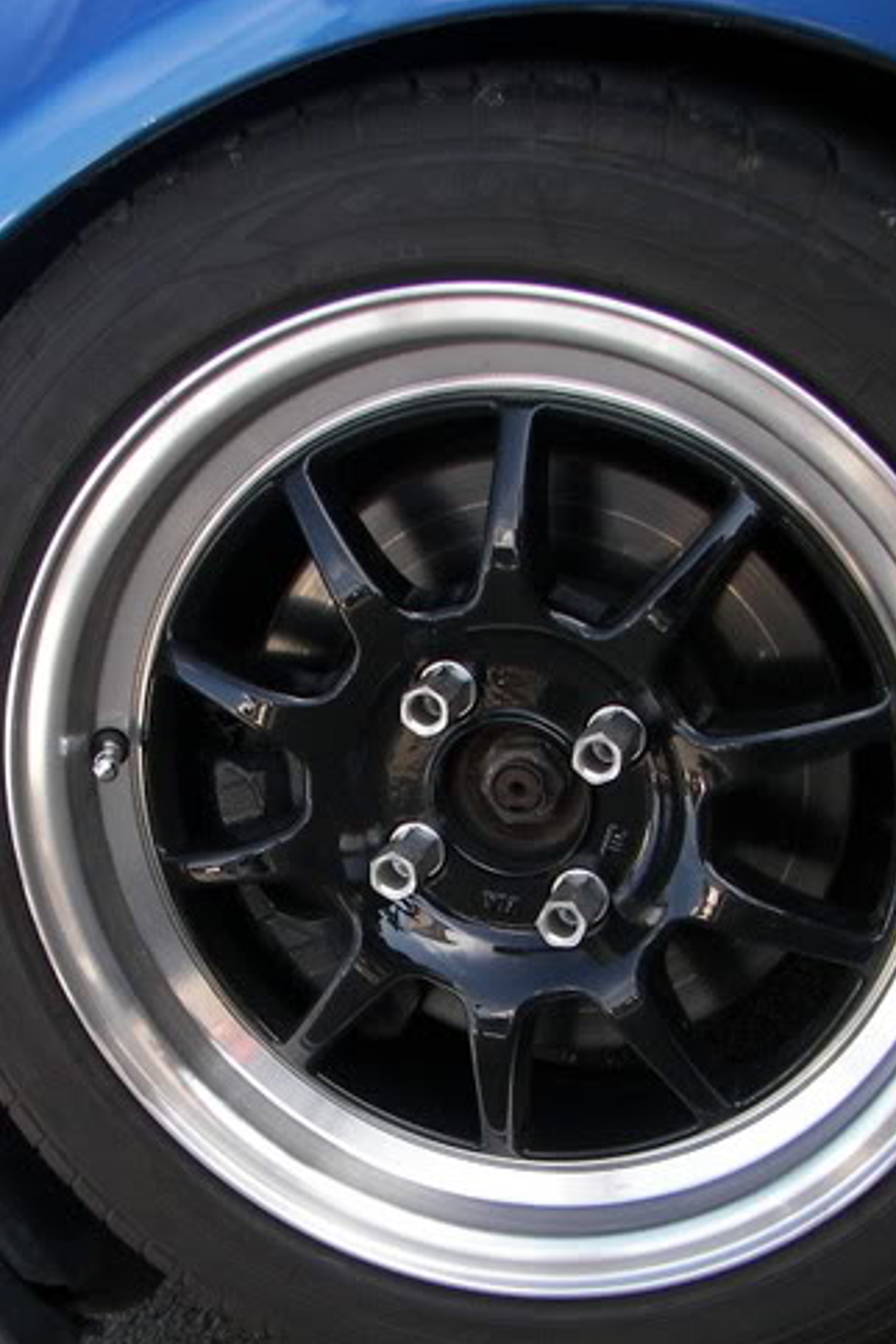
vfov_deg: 32.3
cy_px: 829
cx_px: 312
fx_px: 2314
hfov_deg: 21.8
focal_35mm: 62
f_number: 2.8
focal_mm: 6
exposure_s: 1/200
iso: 64
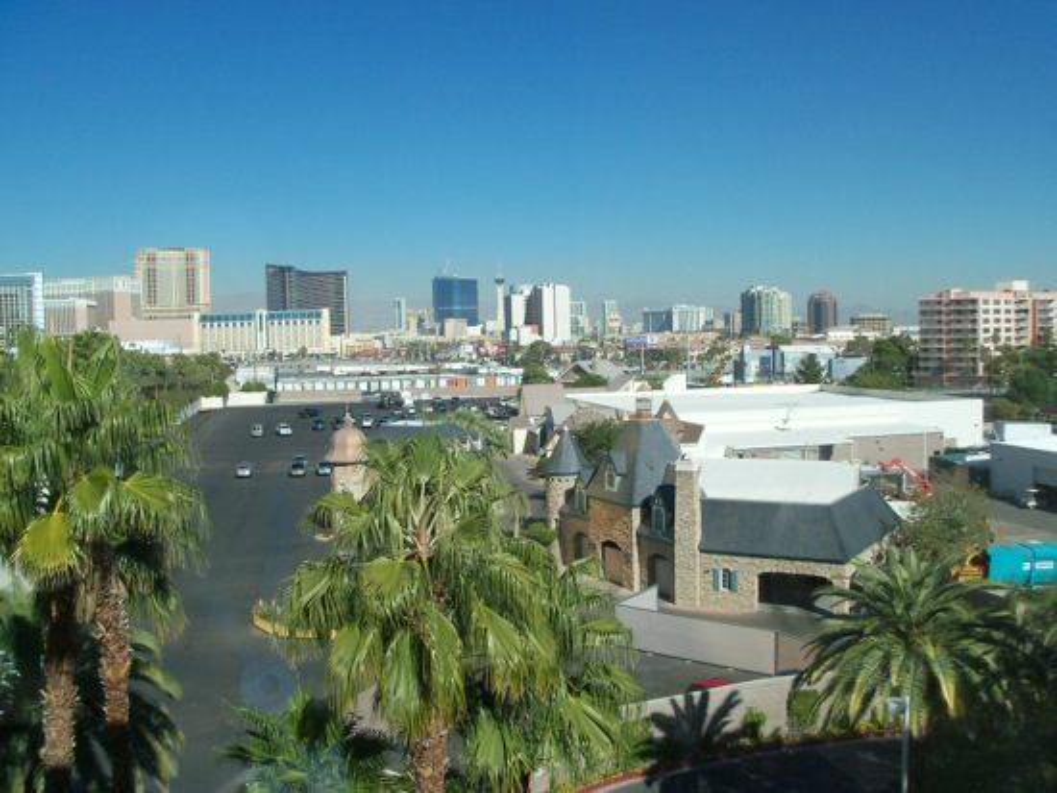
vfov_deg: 40.7
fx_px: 1069
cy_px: 396
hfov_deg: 52.6
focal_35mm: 35
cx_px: 528
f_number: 3
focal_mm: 6.3
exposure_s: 1/500
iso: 80
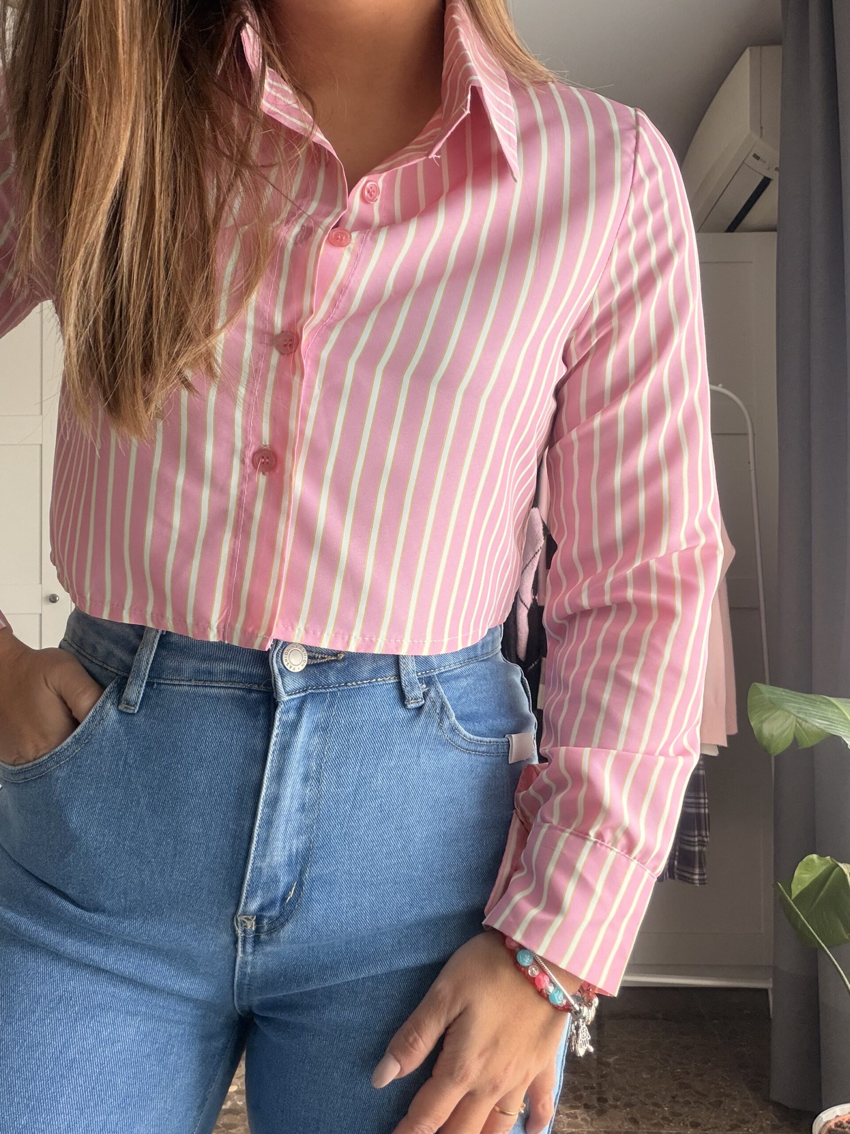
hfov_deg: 46.8
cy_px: 567
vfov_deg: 60.0
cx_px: 425
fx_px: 982
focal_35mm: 30
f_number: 1.9
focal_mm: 2.71
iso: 80
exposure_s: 1/106
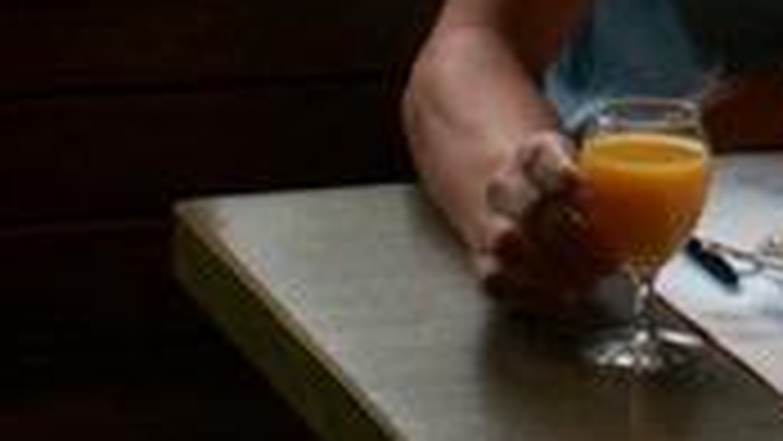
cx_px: 1206
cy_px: -333
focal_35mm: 212
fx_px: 4403
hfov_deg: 9.8
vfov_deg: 5.6
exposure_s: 1/40
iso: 100
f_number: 3.2
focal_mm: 8.8
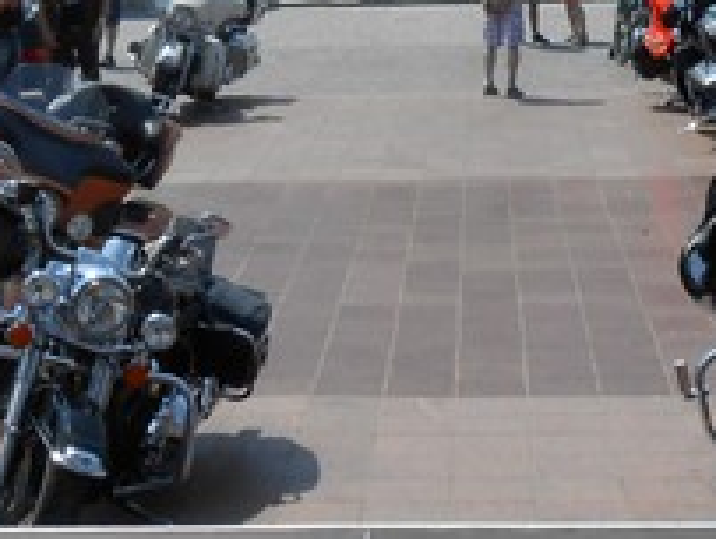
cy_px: -261
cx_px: 342
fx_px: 2217
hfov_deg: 18.3
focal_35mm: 107
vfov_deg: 13.1
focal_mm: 6
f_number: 3.9
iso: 80
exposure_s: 1/1000
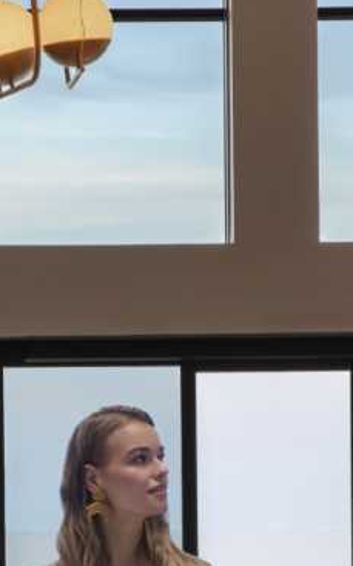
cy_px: 430
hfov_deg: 4.2
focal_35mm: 315
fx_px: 4854
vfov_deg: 6.7
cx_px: -13
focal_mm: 70
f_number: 11
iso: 640
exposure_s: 1/30
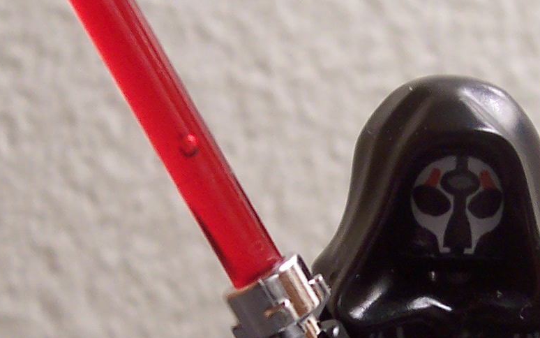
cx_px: 388
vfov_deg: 12.6
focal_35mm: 103
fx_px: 1516
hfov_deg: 20.1
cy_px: 275
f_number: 2.8
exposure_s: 1/30
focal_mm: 5.6
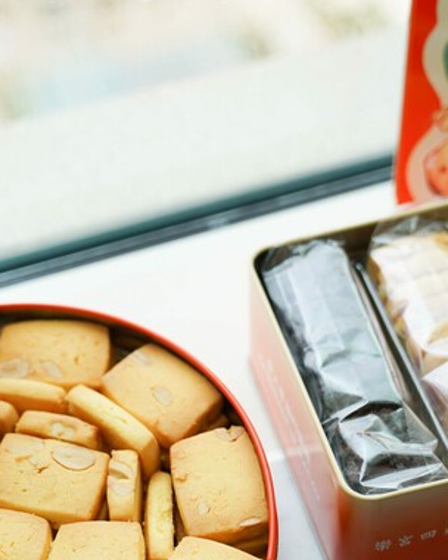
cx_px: 193
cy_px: 358
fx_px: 1425
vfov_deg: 22.2
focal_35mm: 86
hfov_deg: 17.9
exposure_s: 1/200
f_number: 2.8
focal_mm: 41
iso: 100
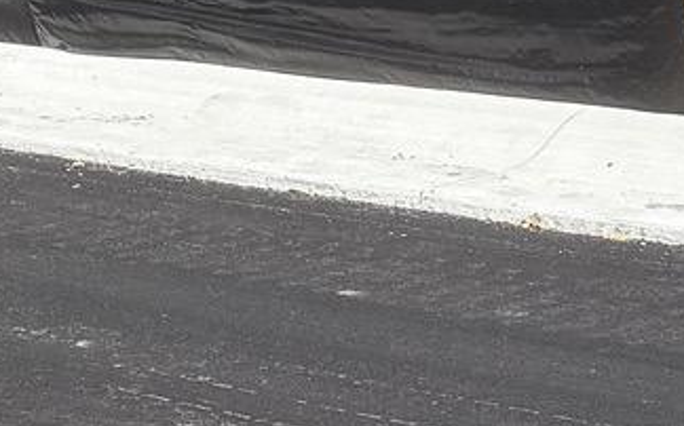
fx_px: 2999
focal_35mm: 161
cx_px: -724
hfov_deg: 11.6
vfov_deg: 7.7
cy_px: -534
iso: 100
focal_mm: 6.76
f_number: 1.78
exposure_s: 1/3279
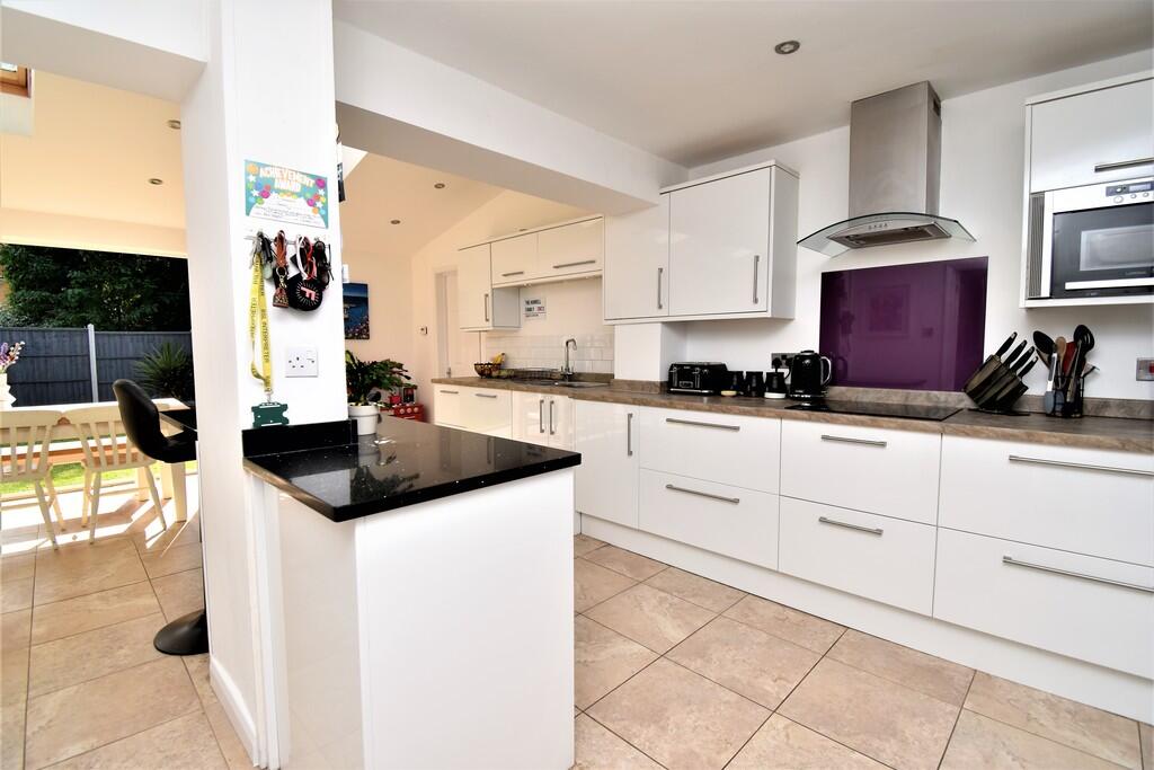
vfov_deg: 77.3
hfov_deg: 100.4
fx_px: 481
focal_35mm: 15
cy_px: 385
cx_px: 577
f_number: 5.6
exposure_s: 1/125
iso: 100
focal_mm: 10
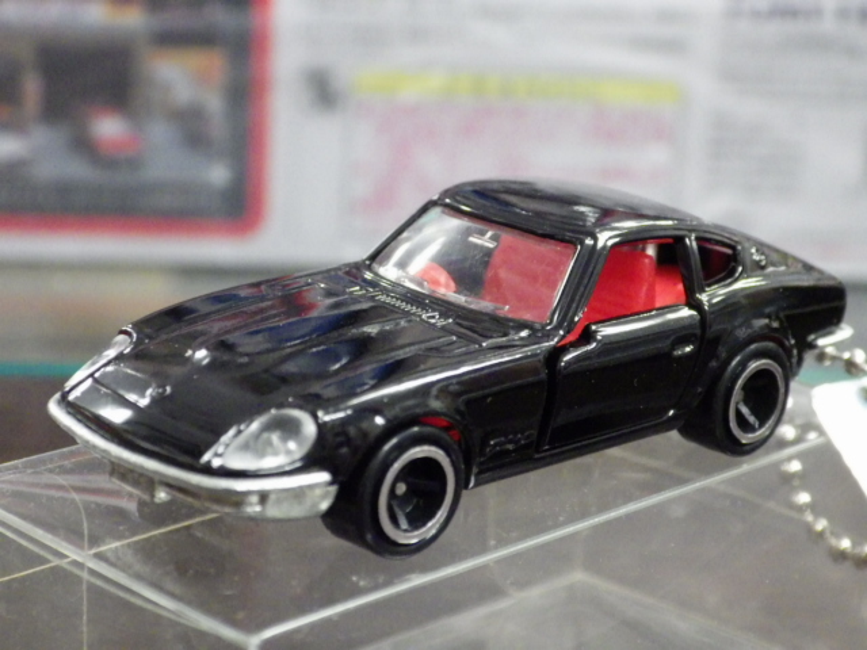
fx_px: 2179
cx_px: 434
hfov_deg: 22.5
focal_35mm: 87
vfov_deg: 17.0
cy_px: 325
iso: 1600
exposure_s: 1/25
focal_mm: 15.6
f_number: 4.4
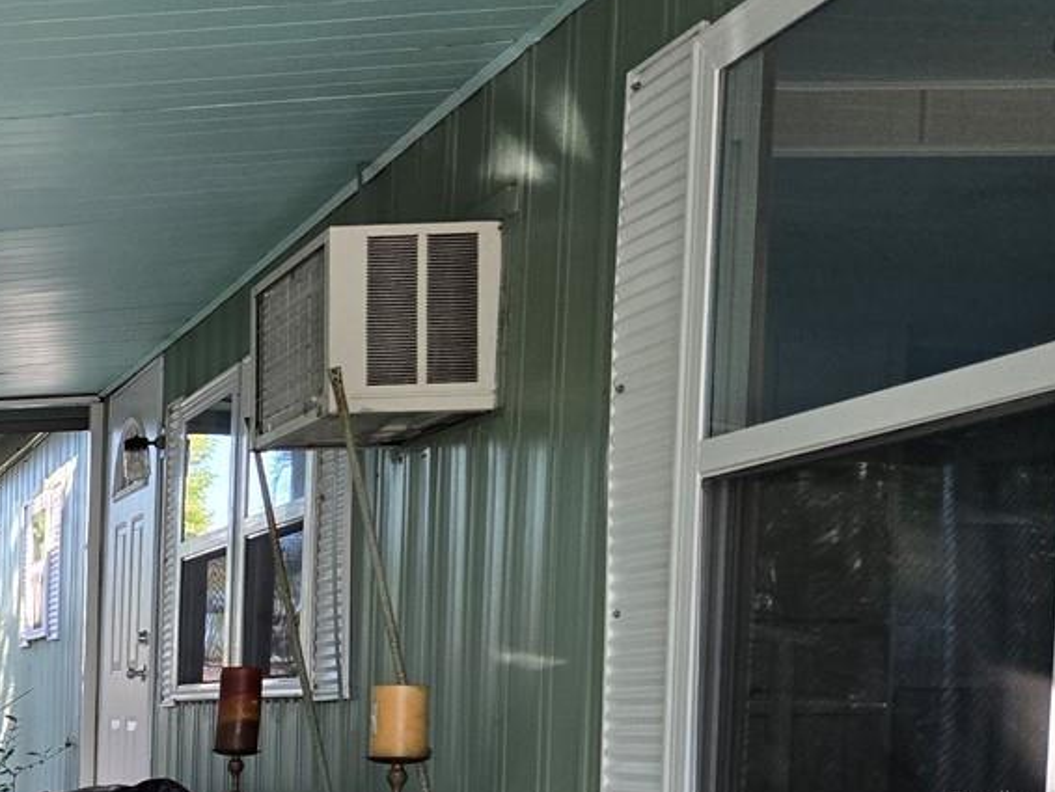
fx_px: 1982
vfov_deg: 21.7
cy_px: 805
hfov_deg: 25.2
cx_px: -369
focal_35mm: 65
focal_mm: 5.4
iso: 125
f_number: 1.8
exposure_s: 1/180
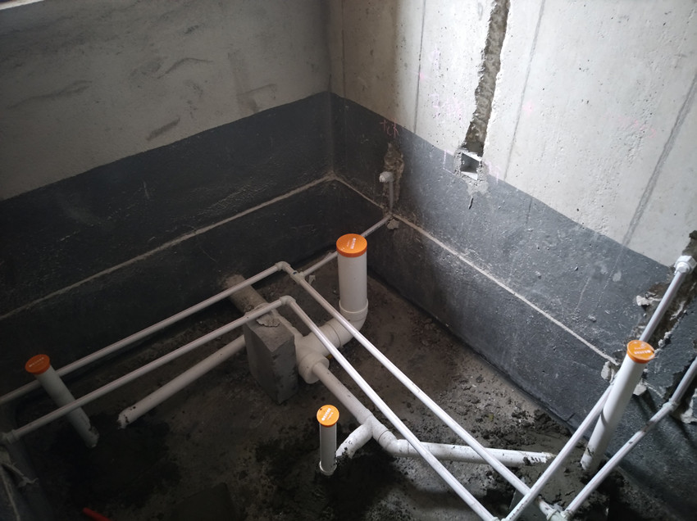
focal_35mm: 23
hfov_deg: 74.0
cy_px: 260
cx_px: 348
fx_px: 463
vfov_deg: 58.8
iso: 1600
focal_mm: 4.04
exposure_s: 1/20
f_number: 2
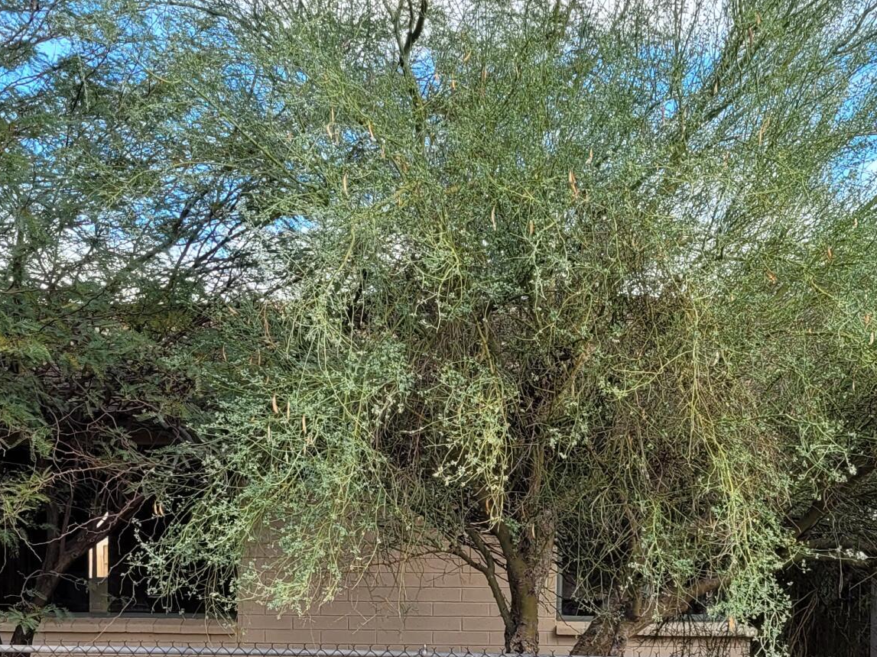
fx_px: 1723
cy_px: 662
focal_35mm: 68
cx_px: 372
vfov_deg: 20.9
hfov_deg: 28.5
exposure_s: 1/599
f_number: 1.8
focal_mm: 5.4
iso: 40
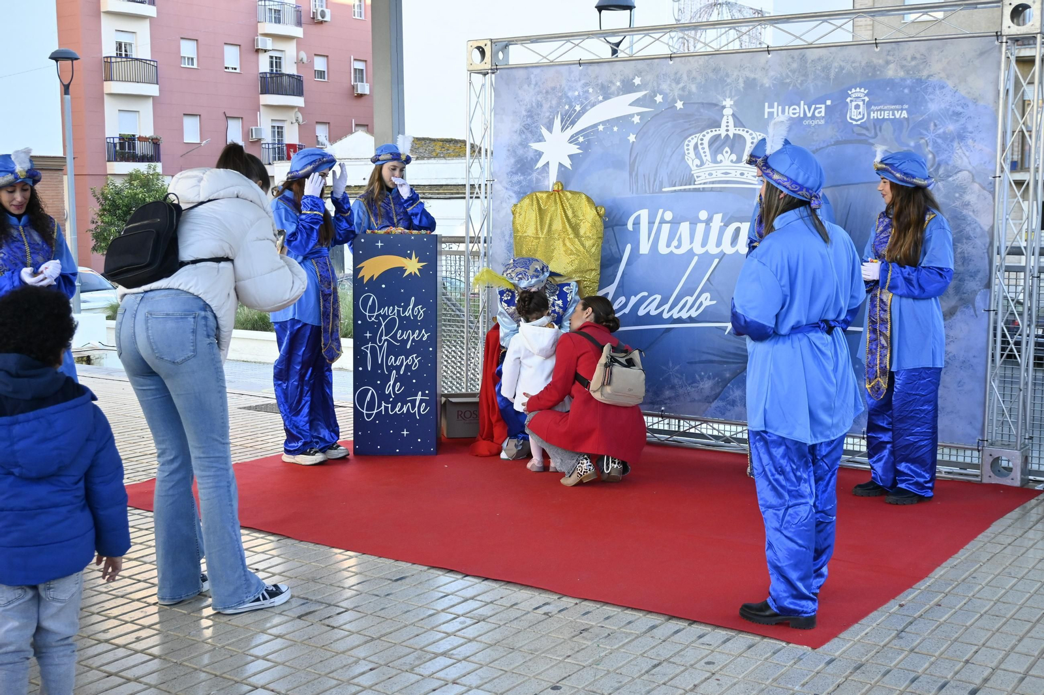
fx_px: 1261
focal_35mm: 44
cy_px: 348
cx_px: 522
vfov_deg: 30.8
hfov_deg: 45.0
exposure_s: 1/320
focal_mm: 29
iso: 1000
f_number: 5
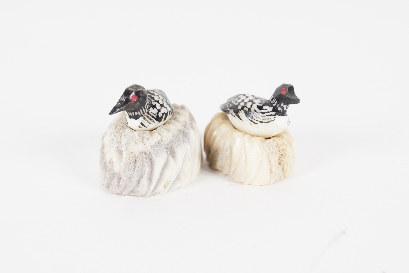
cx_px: 204
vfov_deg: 16.6
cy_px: 136
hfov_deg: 24.6
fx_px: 938
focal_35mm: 82
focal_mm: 55
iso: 100
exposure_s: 1/125
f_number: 14
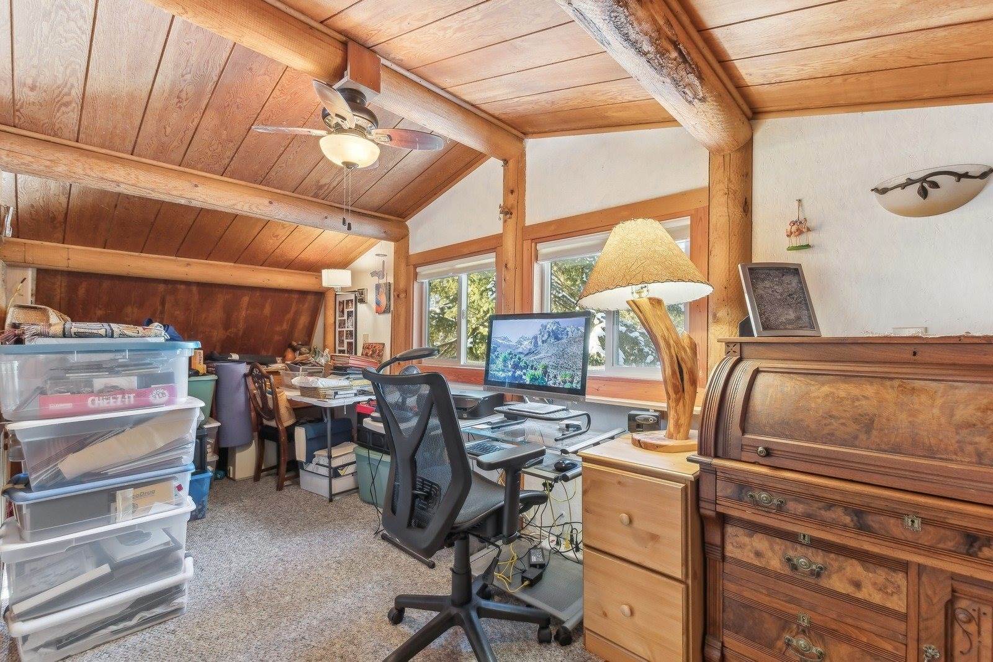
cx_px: 496
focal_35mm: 15
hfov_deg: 100.4
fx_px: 414
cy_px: 331
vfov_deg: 77.3
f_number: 6.3
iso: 100
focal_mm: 10
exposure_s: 1/3.33
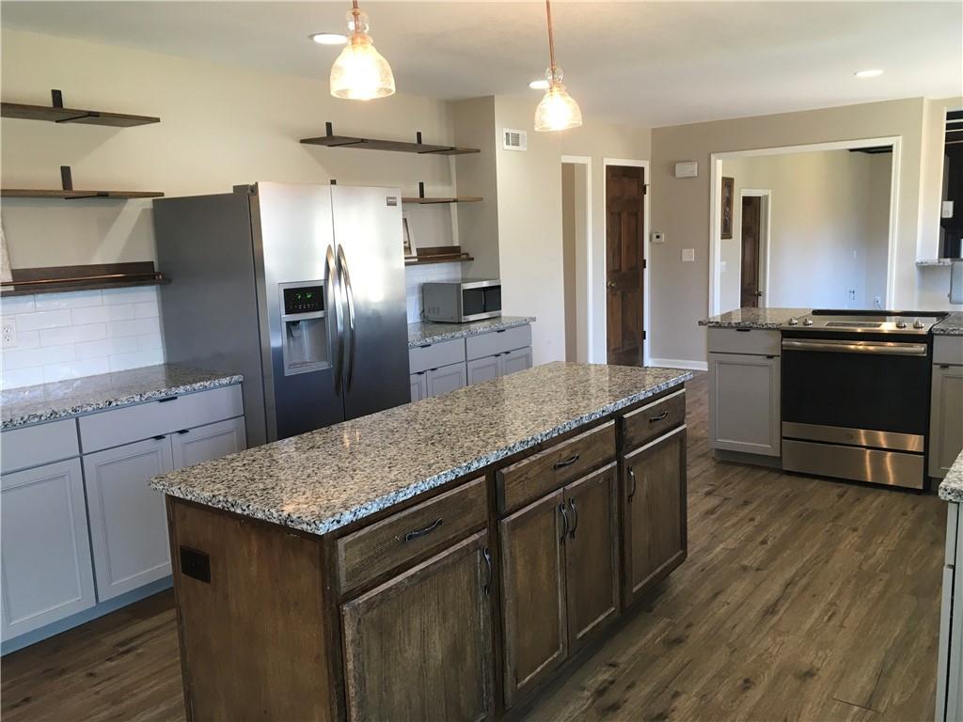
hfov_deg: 61.7
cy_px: 361
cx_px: 482
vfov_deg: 48.2
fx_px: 807
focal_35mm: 29
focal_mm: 4.15
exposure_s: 1/30
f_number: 2.2
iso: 64
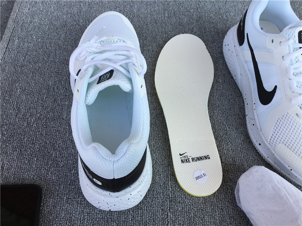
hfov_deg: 58.4
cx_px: 151
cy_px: 113
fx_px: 270
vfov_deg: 45.4
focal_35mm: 31
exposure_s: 1/245
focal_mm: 3.3
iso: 25
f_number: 2.4
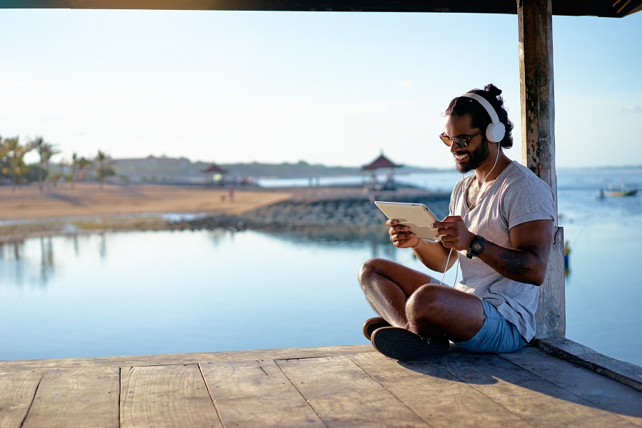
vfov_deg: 24.6
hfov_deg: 36.2
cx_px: 321
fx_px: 981
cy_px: 214
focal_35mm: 55
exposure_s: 1/2500
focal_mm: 55
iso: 100
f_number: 2.5
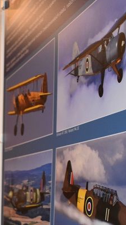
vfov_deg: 28.1
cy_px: 192
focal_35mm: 73
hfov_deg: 15.3
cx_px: -59
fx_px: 434
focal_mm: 18
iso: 1250
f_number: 3.5
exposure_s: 1/60
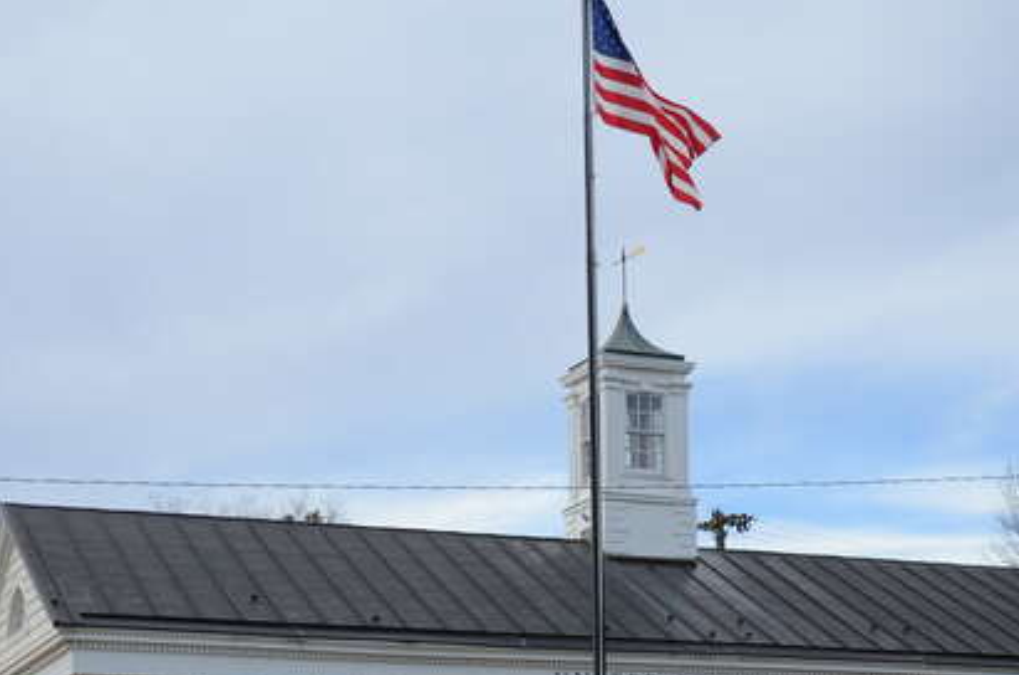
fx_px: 2146
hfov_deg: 26.7
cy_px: 615
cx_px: 506
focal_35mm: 76
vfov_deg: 17.6
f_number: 5
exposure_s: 1/800
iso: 250
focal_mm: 26
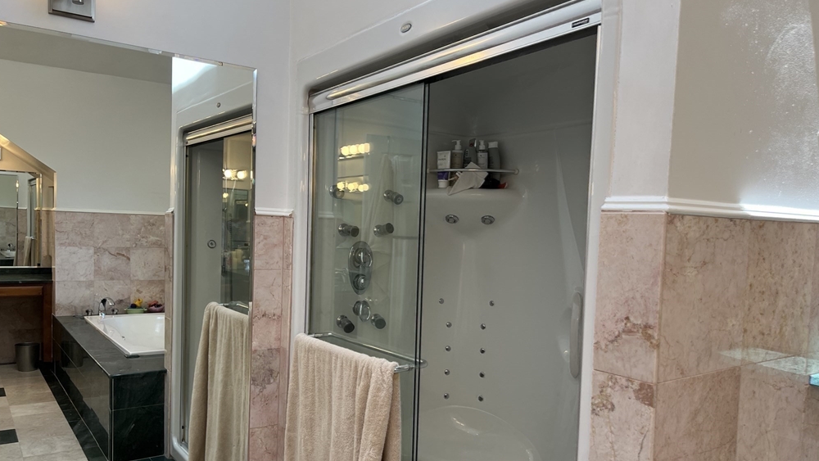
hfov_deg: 66.1
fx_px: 630
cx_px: 407
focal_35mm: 29
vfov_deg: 40.1
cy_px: 264
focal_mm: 5.7
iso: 40
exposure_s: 1/120
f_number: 1.5
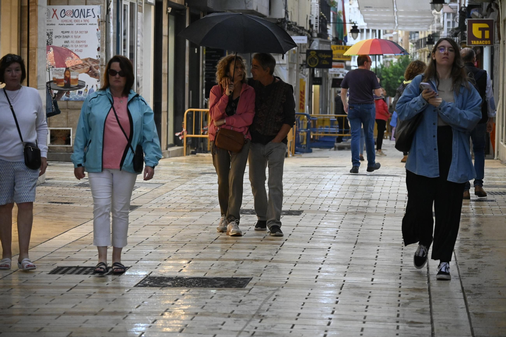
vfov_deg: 9.5
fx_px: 2023
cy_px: 168
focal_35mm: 144
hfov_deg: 14.3
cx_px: 253
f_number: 5
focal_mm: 96
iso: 4000
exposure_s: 1/320
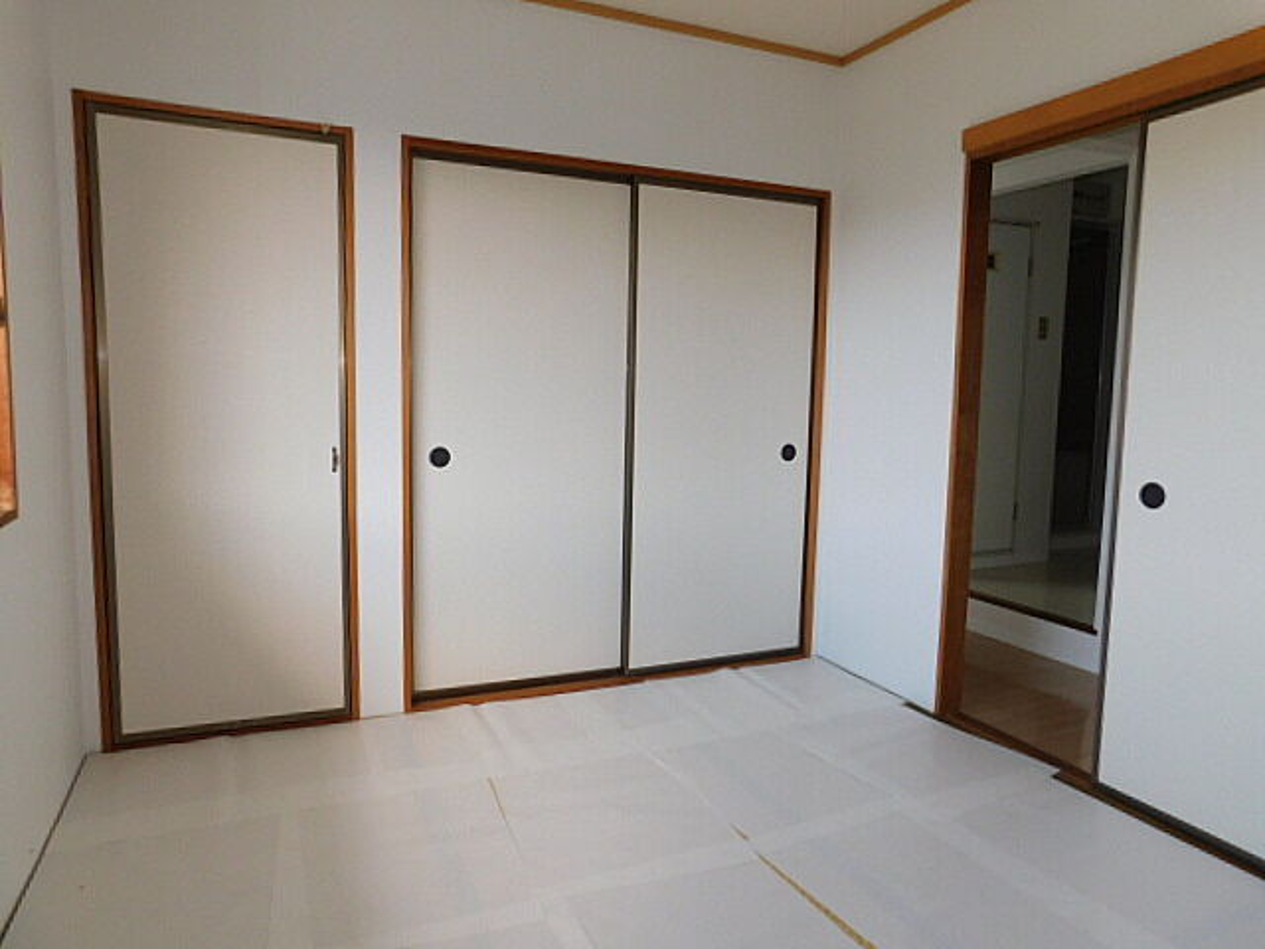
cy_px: 474
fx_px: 841
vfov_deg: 58.9
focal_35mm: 23
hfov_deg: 73.9
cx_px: 632
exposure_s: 1/100
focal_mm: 4
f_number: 3
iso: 125
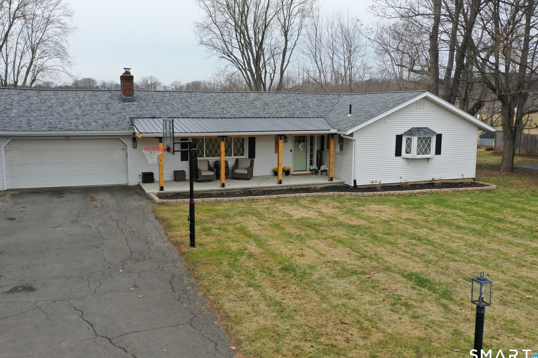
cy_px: 167
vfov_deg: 42.3
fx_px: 463
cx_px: 260
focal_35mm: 31
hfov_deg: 60.3
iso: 100
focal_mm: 10.26
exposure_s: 1/640
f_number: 4
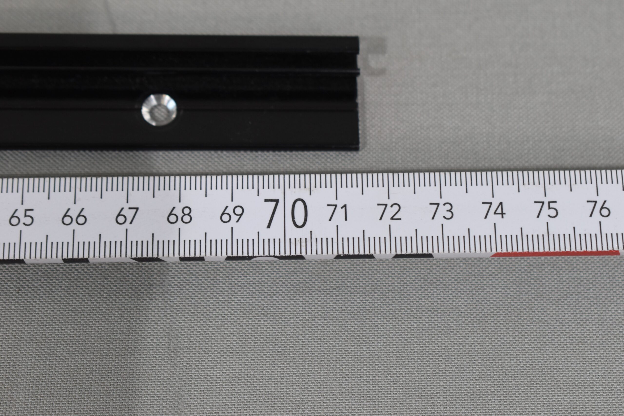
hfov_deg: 24.6
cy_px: 208
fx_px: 1430
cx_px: 312
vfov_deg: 16.6
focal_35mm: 82
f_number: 7.1
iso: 400
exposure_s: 1/60
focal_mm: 55
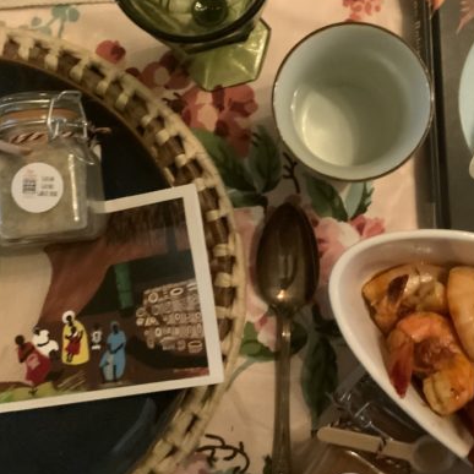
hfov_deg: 32.1
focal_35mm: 53
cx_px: 293
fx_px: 821
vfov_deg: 32.1
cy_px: 181
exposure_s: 1/30
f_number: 1.8
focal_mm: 3
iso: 500
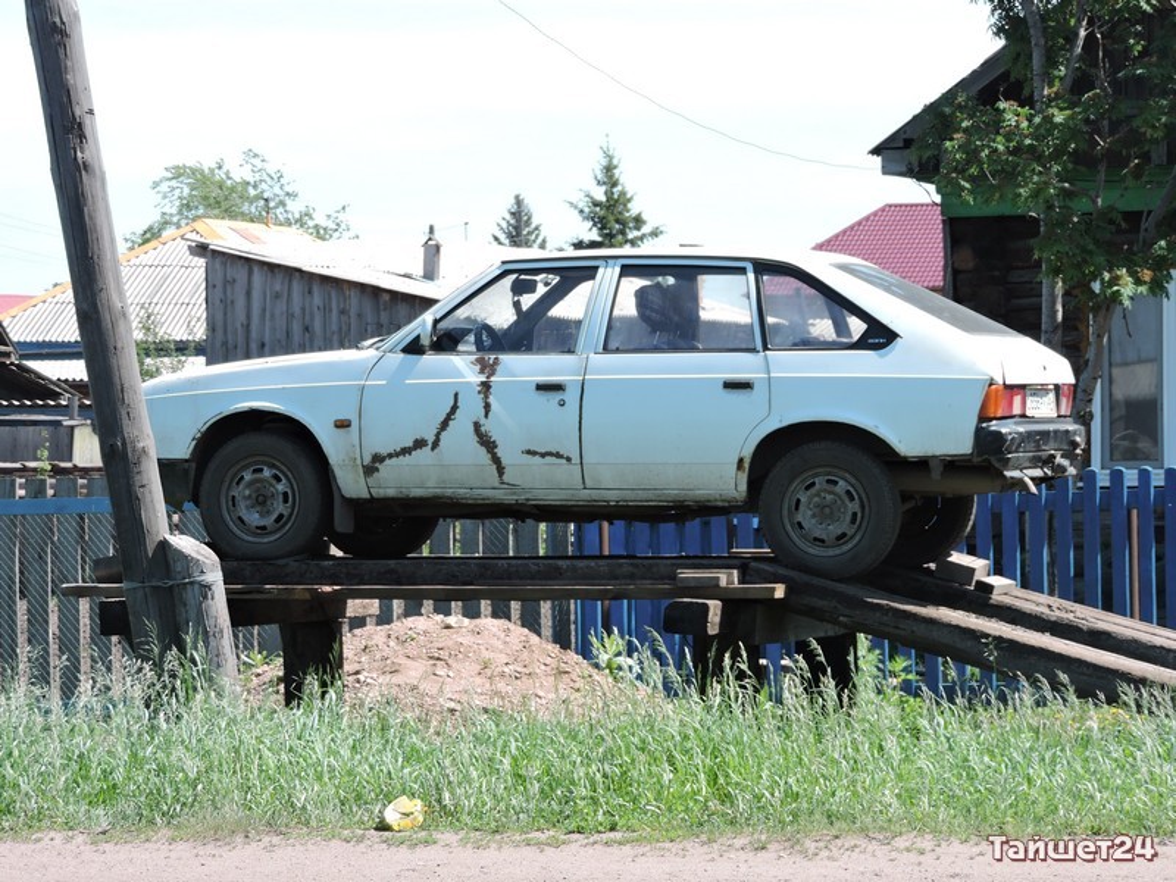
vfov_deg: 9.6
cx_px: 588
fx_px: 5266
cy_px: 441
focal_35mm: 155
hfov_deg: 12.7
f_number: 4.4
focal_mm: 27.6
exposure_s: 1/500
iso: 200
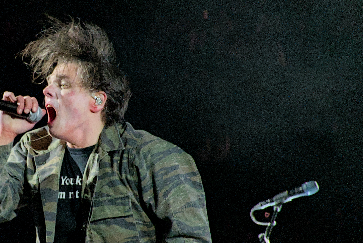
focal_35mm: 433
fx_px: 4369
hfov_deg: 4.8
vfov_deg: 3.2
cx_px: 32
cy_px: 140
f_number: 4.5
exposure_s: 1/400
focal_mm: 72
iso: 2000
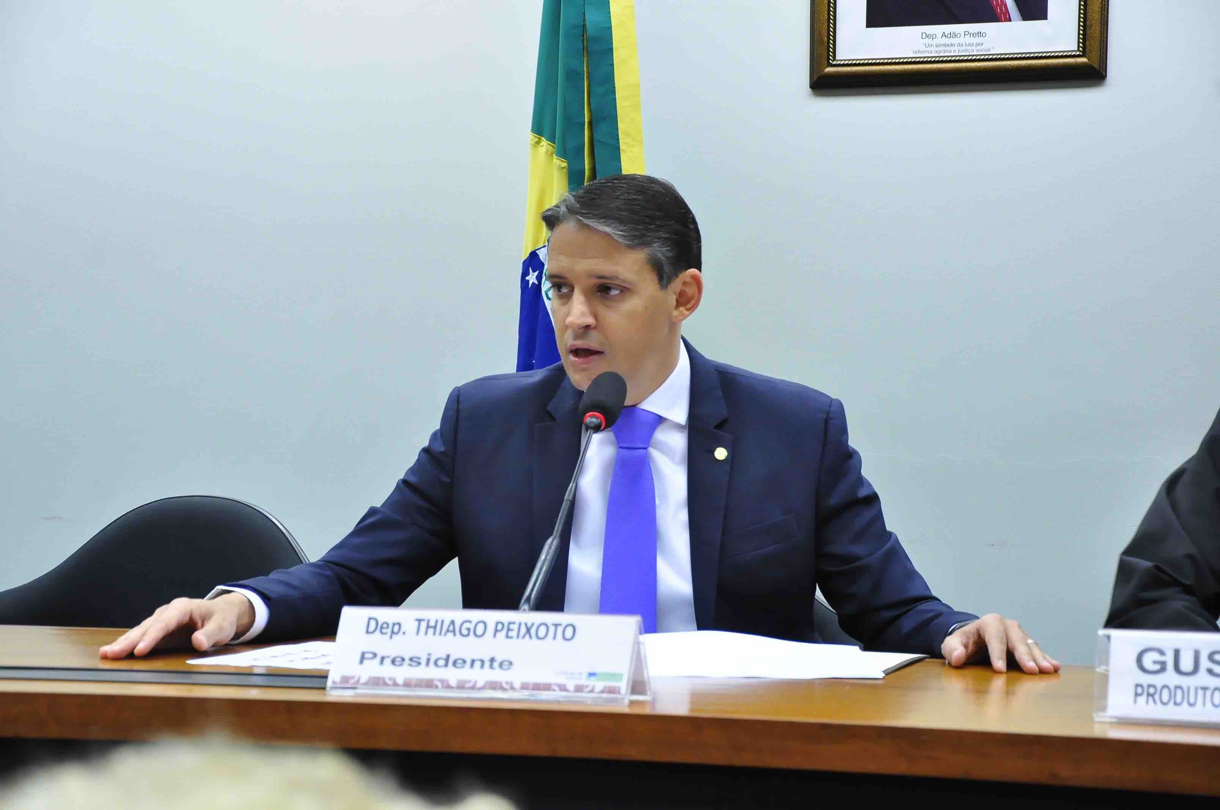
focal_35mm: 93
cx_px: 610
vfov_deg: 14.7
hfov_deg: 21.9
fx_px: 3148
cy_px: 405
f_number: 5.3
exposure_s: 1/125
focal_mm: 62
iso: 1600
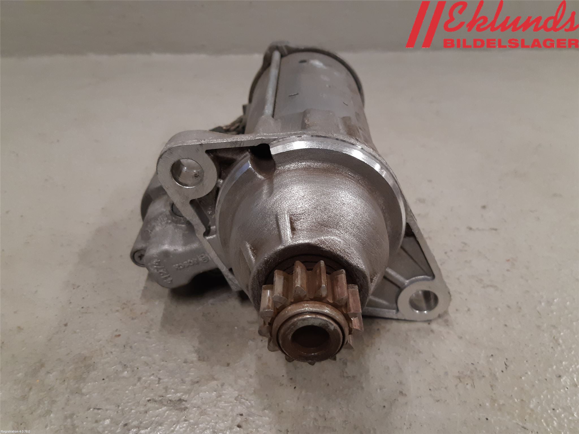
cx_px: 290
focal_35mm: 26
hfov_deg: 67.3
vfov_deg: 53.1
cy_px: 217
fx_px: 435
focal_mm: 3.93
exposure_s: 1/50
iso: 160
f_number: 1.7
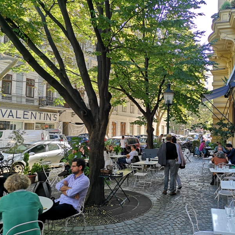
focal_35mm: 32
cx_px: 138
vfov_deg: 51.1
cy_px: 118
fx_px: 246
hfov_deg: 50.9
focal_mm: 3.95
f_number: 1.8
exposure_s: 1/100
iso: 50
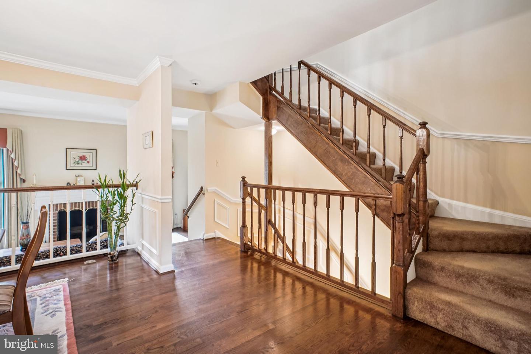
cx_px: 266
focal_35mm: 16
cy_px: 177
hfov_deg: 95.0
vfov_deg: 72.1
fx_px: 243
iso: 500
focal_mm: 11
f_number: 8
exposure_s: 1/4
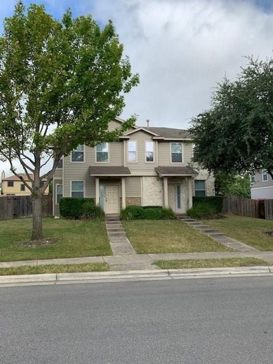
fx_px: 273
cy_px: 182
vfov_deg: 67.3
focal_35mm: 26
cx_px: 136
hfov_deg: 53.0
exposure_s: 1/1176
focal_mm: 4.25
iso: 25
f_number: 1.8
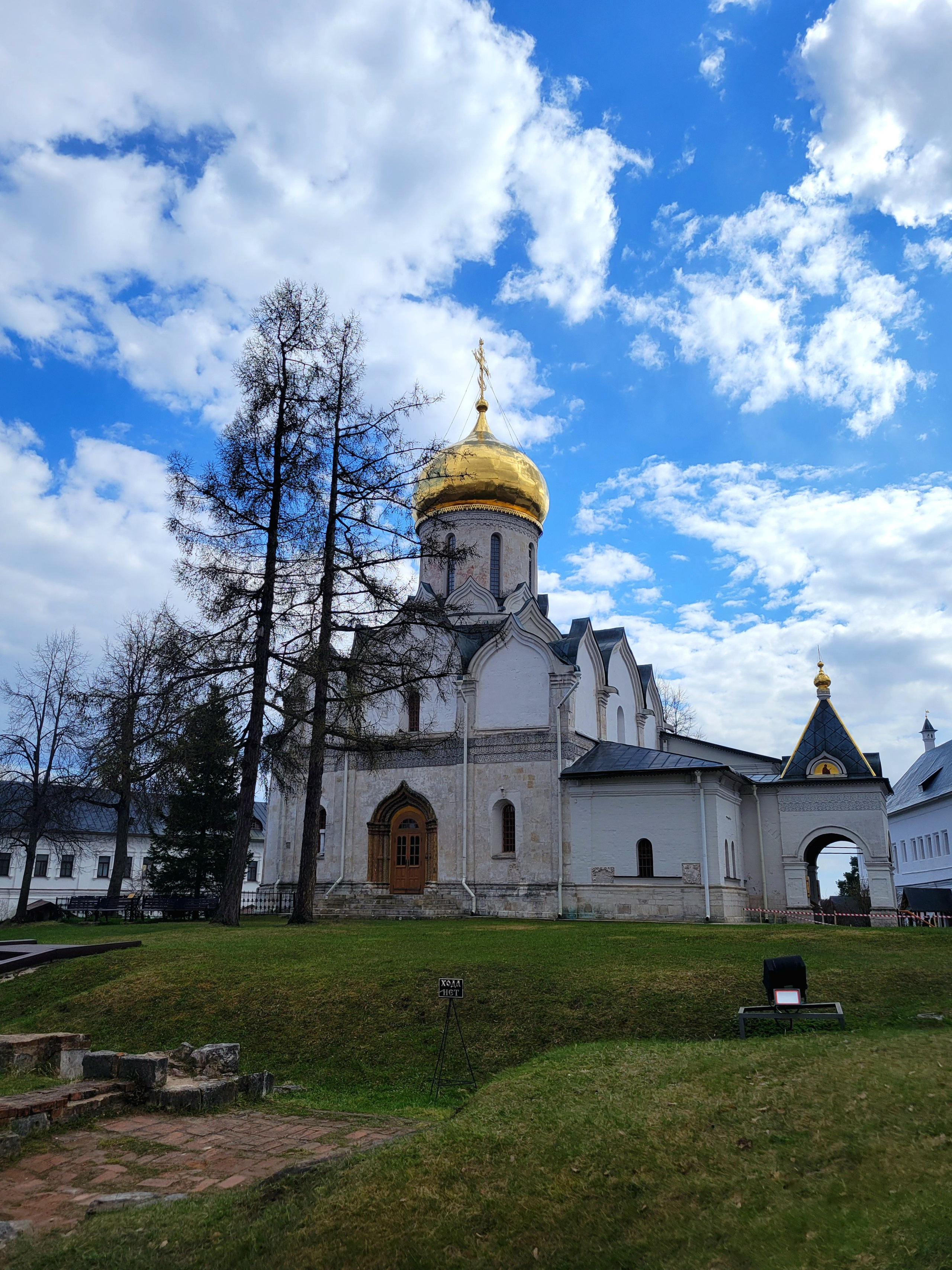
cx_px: 476
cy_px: 635
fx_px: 953
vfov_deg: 67.3
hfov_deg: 53.1
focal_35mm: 26
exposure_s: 1/5000
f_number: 1.8
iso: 40
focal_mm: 5.4
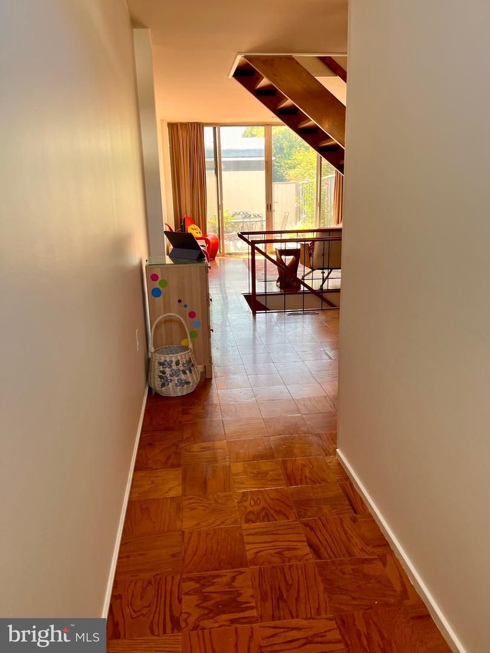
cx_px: 245
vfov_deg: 67.3
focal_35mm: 26
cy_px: 326
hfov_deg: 53.1
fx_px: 491
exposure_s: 1/121
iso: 100
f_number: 1.6
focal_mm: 5.1
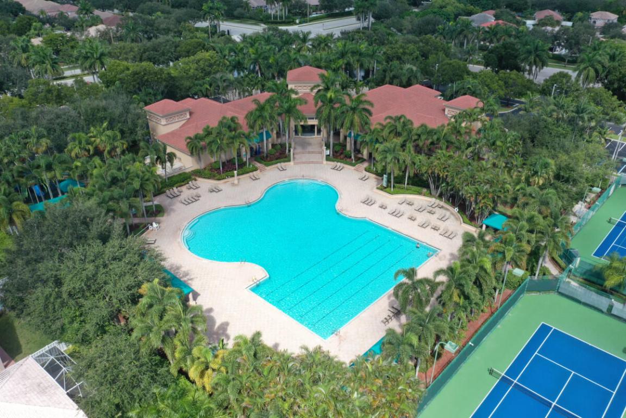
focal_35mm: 28
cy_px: 209
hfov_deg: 65.5
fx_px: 487
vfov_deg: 46.4
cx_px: 313
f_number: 11
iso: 100
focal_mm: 10.26
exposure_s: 1/80
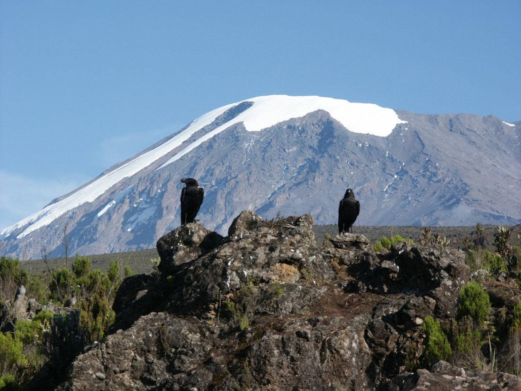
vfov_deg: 8.4
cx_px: 260
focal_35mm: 176
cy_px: 196
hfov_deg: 11.2
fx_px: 2649
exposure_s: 1/500
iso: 100
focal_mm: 44.65
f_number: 5.6
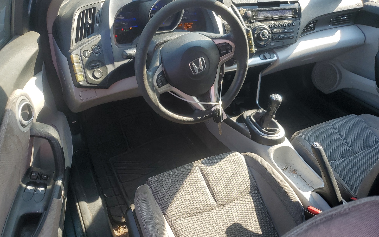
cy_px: 133
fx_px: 289
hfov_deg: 66.5
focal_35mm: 28
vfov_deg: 44.4
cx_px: 188
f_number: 1.5
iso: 50
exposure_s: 1/417
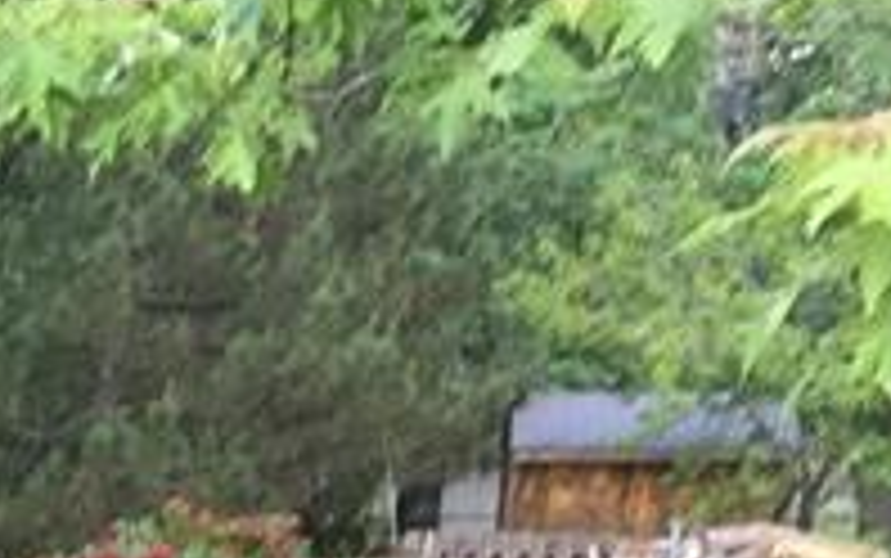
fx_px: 3863
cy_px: 1264
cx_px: -1107
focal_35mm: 159
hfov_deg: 11.4
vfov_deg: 7.8
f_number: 2.2
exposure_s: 1/120
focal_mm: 4.15
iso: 32
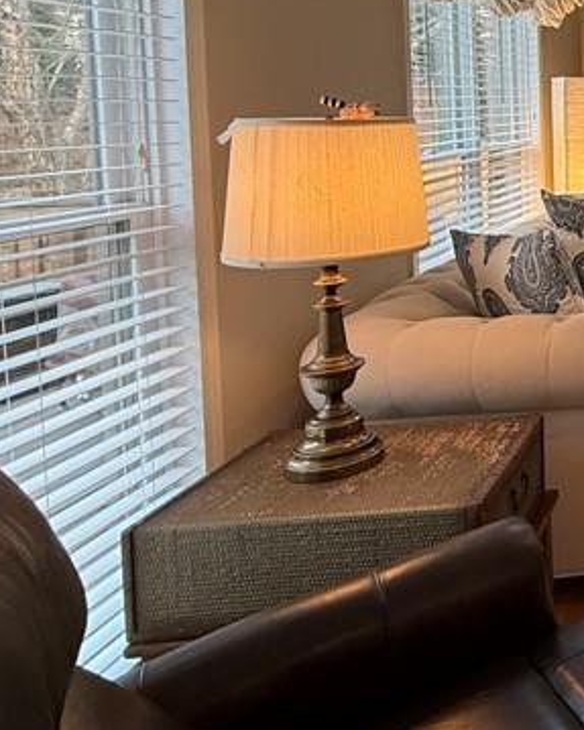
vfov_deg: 44.4
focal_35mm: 39
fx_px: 843
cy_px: 136
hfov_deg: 26.9
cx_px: 879
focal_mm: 2.22
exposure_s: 1/60
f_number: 2.2
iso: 200
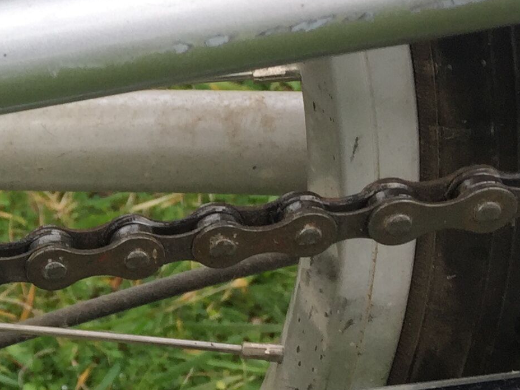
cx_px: -271
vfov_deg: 14.5
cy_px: 212
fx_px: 1532
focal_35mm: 102
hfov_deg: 17.3
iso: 32
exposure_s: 1/286
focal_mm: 4.15
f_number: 2.2
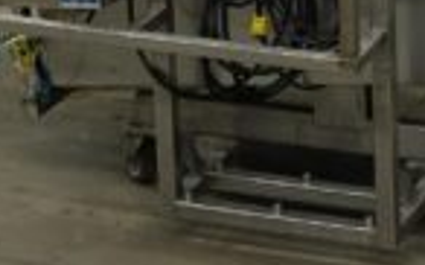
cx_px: 192
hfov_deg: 9.4
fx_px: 2593
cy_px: -112
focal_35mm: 224
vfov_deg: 5.8
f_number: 4
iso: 250
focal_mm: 23.39
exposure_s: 1/80
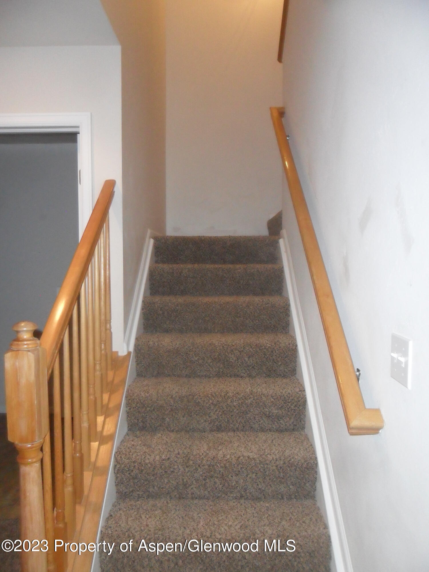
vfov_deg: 65.3
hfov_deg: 51.4
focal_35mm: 27
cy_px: 286
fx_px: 446
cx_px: 214
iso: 400
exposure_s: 1/45
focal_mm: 4.9
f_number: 3.5
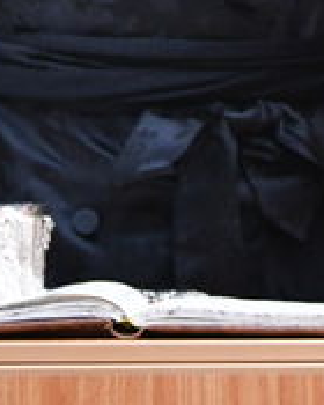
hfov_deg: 1.8
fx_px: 10105
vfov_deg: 2.3
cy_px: -422
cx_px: 178
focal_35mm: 843
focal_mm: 112
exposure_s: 1/100
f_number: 5.6
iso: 2500
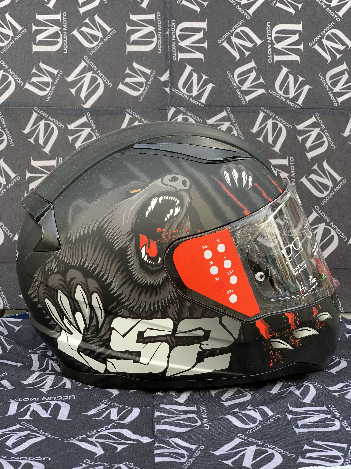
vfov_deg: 36.8
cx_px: 176
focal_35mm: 52
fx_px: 703
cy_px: 234
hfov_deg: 28.0
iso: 25
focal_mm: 6
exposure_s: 1/122
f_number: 2.4
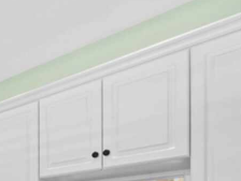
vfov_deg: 30.3
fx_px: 279
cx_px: -66
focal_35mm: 40
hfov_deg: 34.5
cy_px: 220
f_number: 11
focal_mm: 7
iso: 400
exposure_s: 1/2
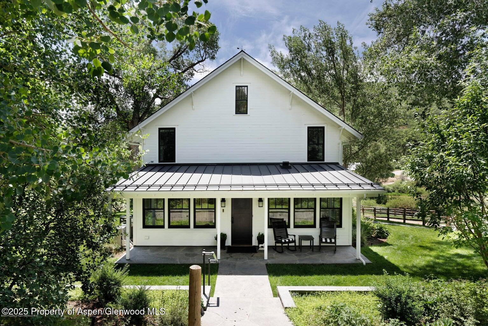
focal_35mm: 24
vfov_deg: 53.2
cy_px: 163
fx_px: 325
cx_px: 244
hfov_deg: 73.7
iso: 400
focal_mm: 24
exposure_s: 1/250
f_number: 7.1
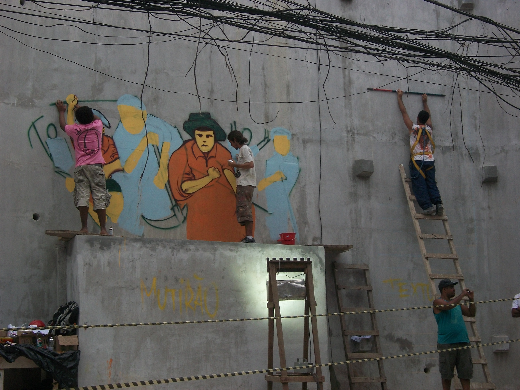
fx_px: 931
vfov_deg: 23.7
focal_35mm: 62
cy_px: 195
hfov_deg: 31.2
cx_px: 260
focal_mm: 11
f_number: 4.1
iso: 80
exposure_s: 1/250
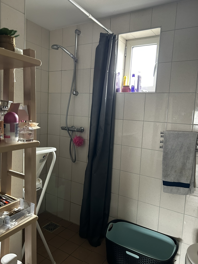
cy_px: 132
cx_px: 99
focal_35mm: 26
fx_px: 198
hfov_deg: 53.1
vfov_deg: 67.3
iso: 320
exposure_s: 1/50
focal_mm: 5.7
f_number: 1.5
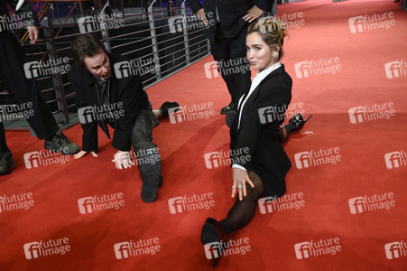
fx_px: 474
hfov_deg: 46.4
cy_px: 136
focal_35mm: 42
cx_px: 204
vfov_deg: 31.8
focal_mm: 42
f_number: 5.6
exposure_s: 1/250
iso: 5000
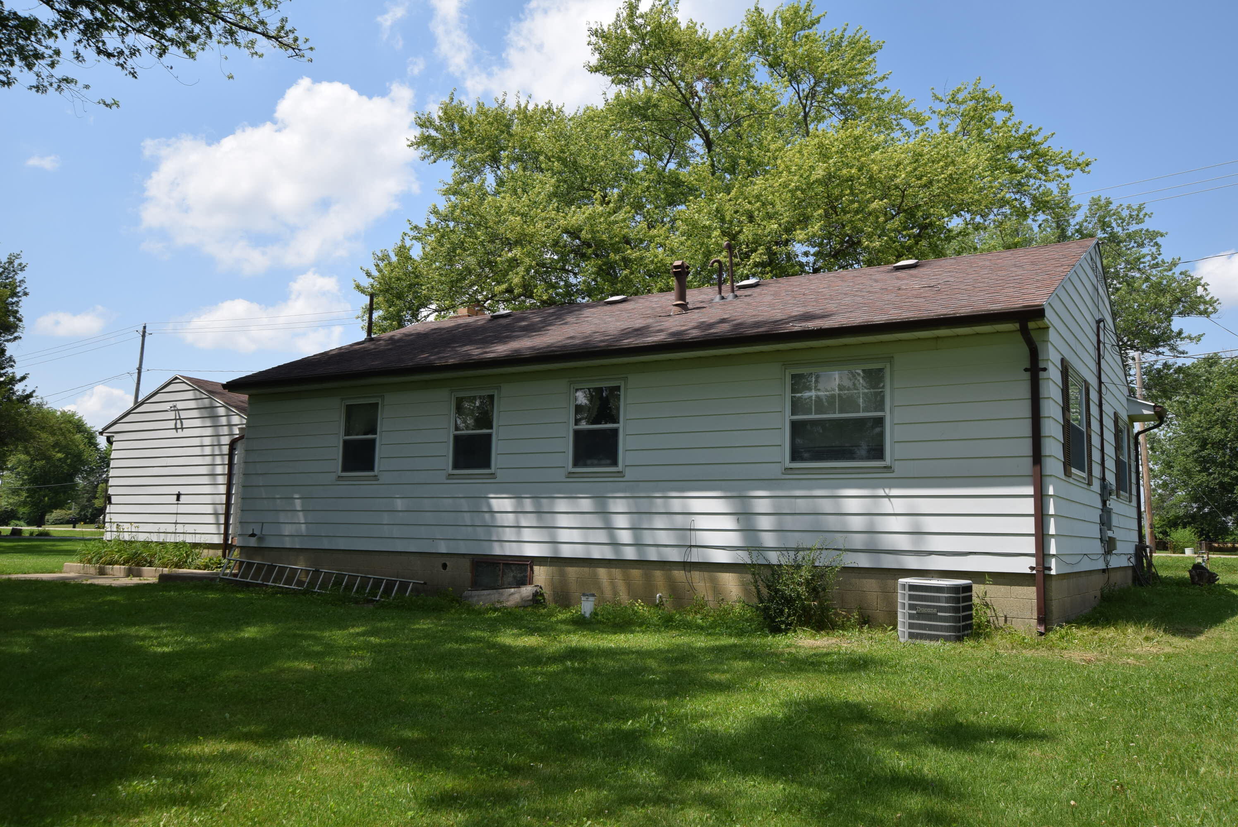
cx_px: 619
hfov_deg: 61.9
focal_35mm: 30
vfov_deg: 43.7
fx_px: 1032
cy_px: 414
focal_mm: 20
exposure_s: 1/320
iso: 200
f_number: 9
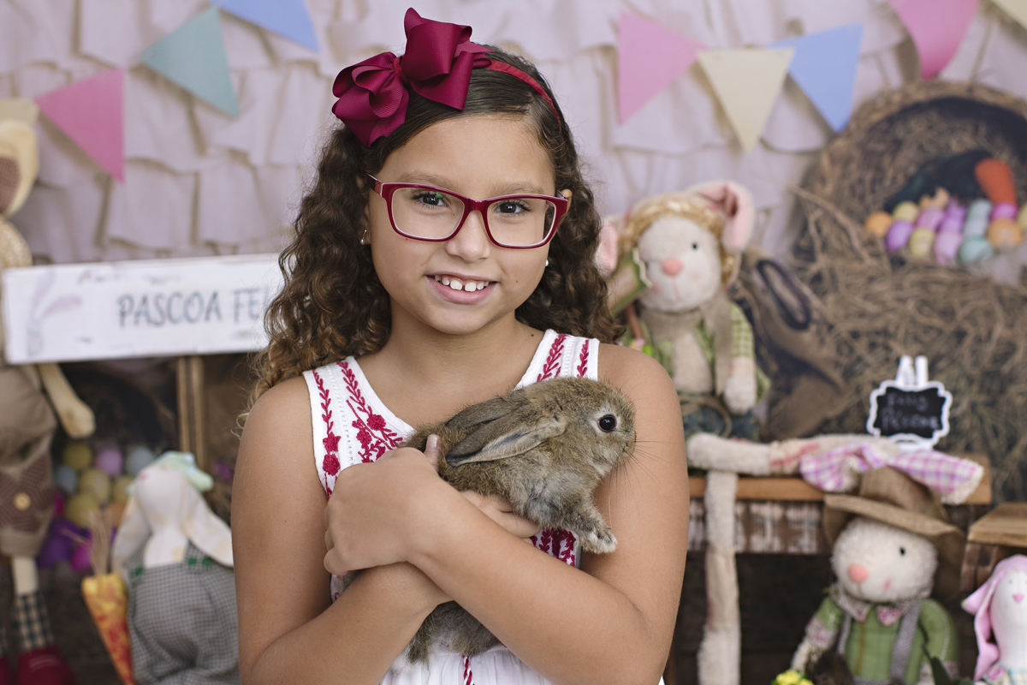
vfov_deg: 25.8
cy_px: 342
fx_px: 1498
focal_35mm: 52
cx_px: 514
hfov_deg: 37.9
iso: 400
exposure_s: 1/125
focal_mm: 35
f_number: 2.8
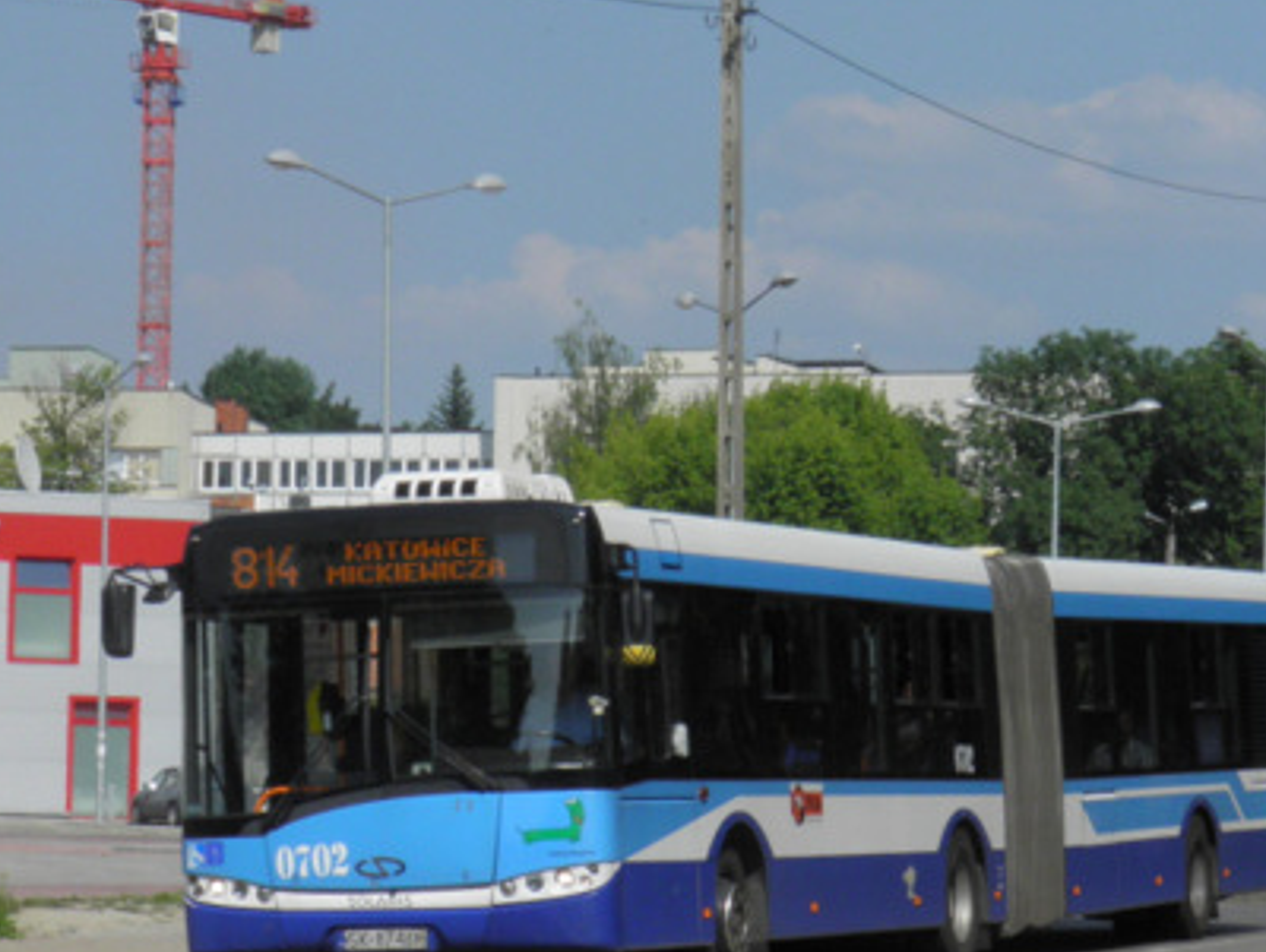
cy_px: 248
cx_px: 228
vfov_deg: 9.3
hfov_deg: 12.3
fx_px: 5859
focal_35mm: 160
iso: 50
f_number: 5.5
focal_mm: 14.4
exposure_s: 1/500
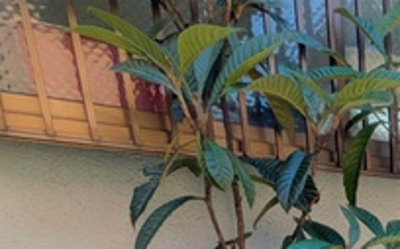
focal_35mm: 51
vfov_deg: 18.5
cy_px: 473
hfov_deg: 33.2
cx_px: 467
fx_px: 555
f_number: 2.2
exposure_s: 1/1133
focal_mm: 1.83
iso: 51
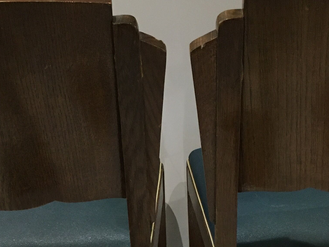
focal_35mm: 77
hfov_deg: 25.3
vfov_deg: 18.7
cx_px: 157
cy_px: 241
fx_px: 732
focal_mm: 4.15
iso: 250
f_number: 2.2
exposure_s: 1/33
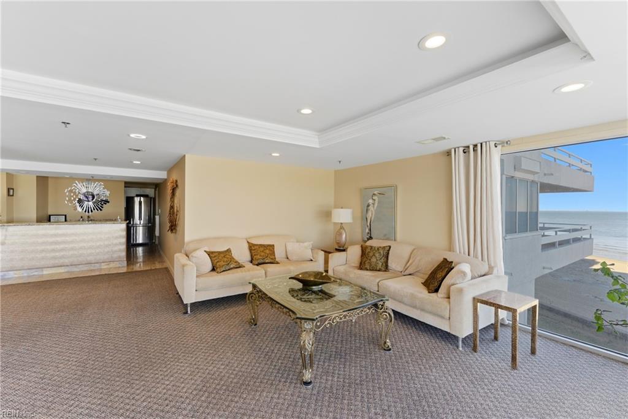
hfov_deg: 104.2
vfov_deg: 81.2
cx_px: 314
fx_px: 244
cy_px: 210
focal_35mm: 14
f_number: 8
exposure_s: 1/160
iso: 250
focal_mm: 14
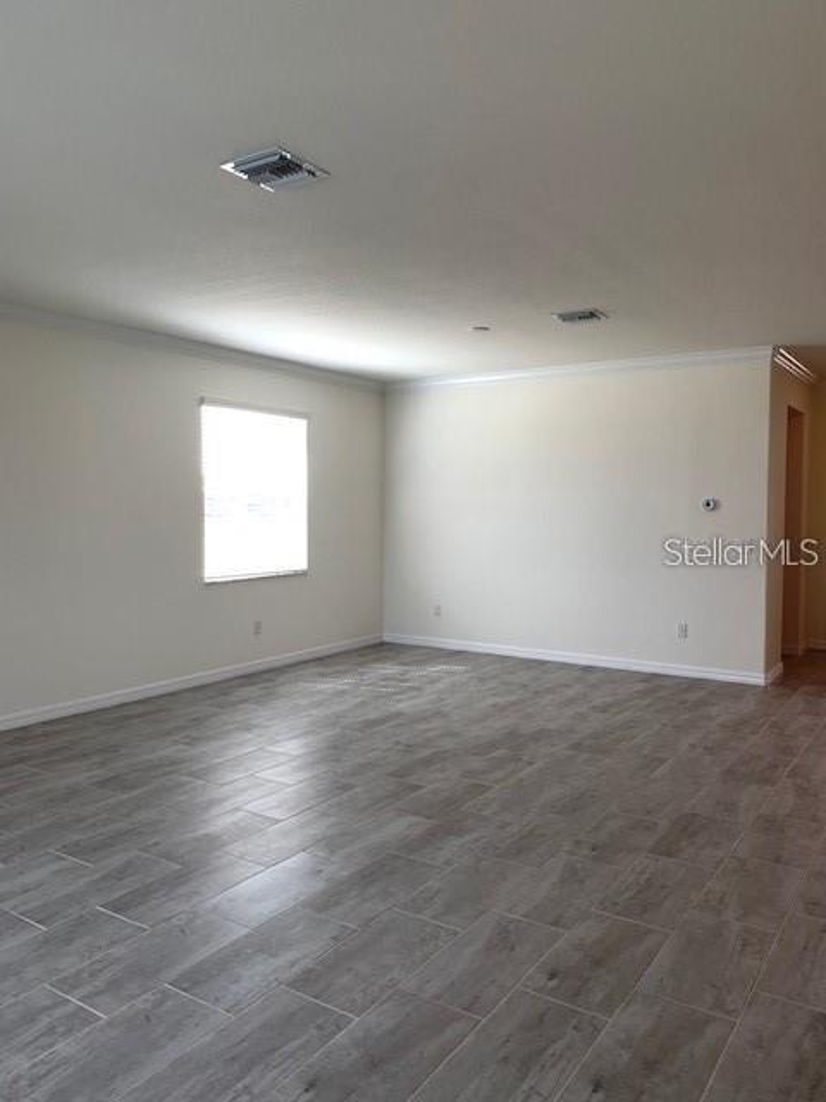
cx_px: 413
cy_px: 551
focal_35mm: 26
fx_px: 827
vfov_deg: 67.3
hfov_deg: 53.1
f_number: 1.8
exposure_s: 1/120
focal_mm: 4.25
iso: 32
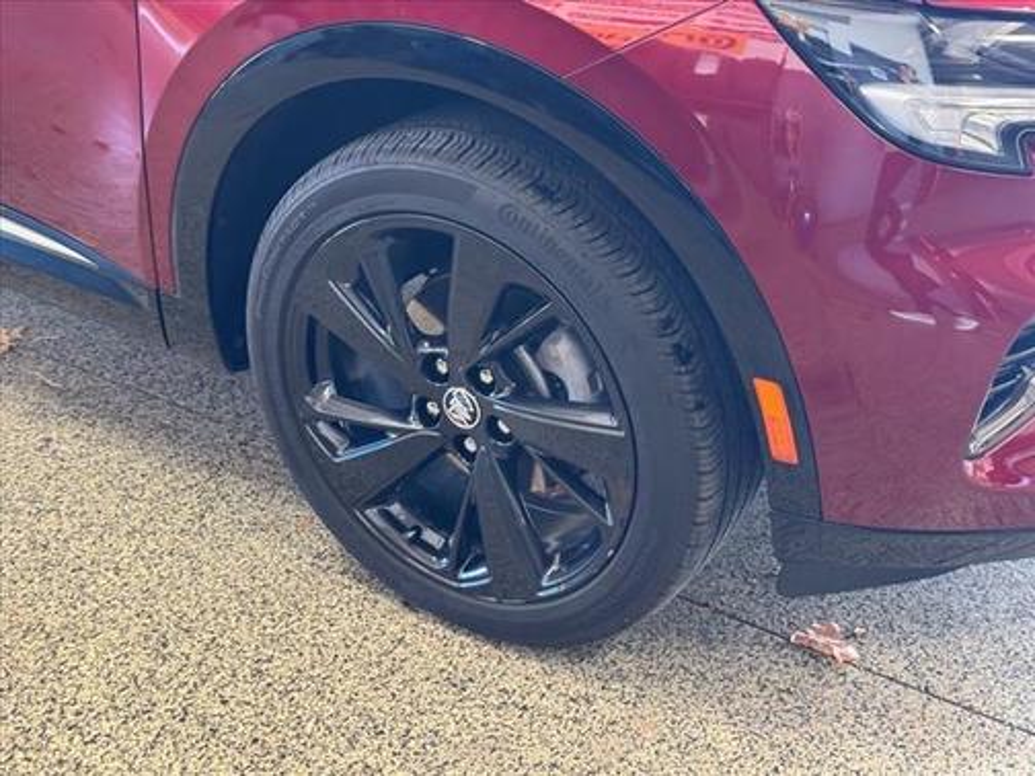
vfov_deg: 30.3
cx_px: 518
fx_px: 1435
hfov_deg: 39.7
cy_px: 388
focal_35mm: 48
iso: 200
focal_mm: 6.76
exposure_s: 1/60
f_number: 1.78
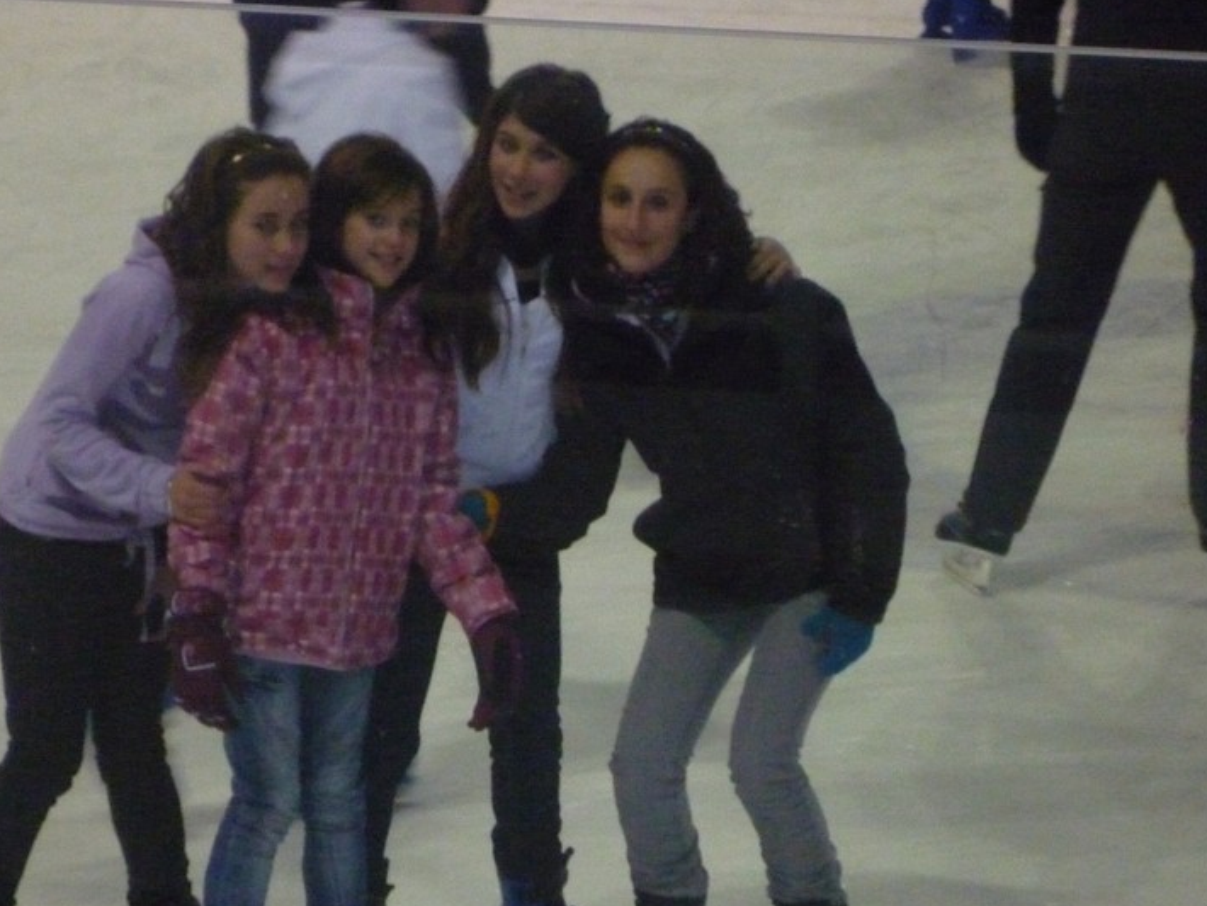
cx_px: 483
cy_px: 643
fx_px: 7290
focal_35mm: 209
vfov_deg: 7.1
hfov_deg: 9.5
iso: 1000
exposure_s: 1/60
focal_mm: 26
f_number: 5.9
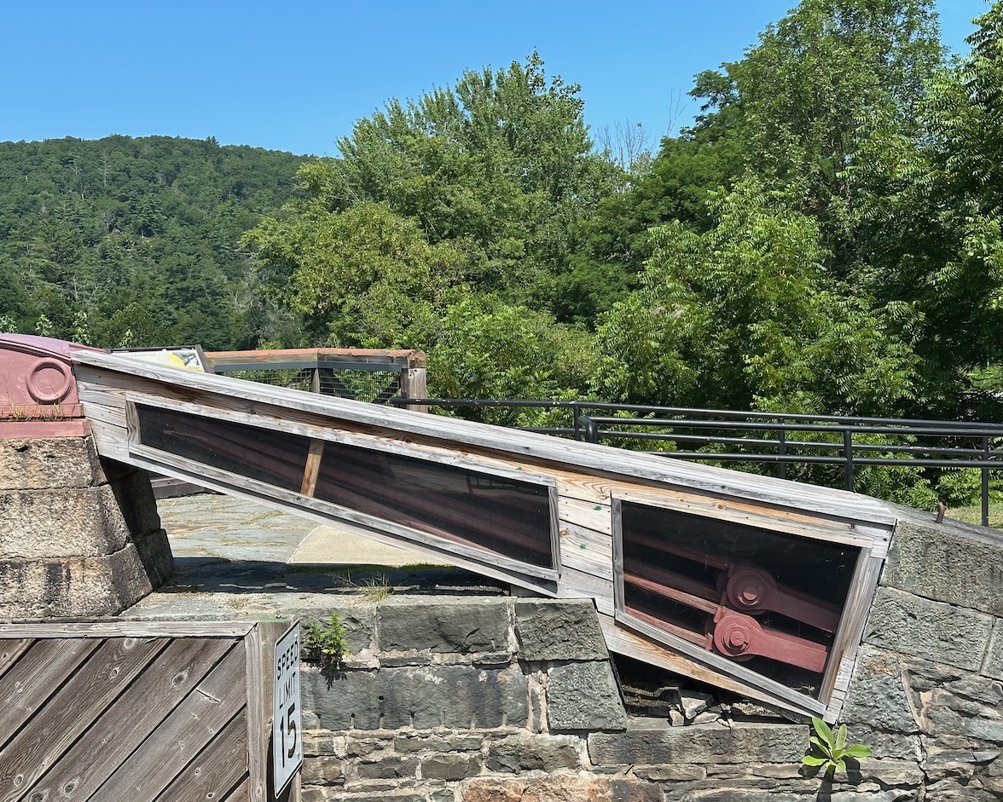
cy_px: 403
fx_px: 1514
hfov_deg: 36.6
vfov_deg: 29.7
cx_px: 519
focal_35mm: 51
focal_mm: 6.86
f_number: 1.78
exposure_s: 1/2732
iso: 64
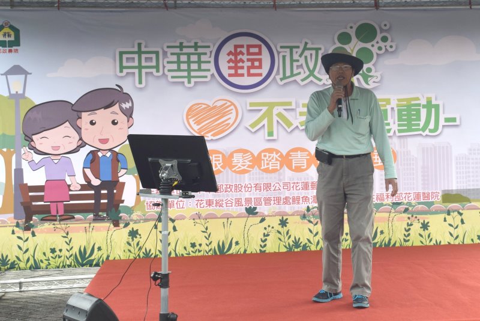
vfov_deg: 28.1
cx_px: 240
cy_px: 160
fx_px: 640
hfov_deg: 41.1
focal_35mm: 48
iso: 400
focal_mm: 32
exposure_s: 1/250
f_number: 8
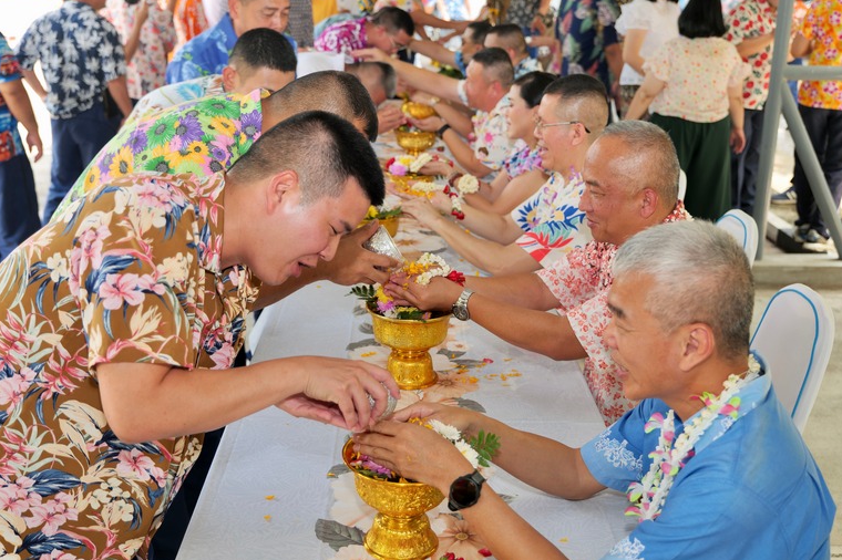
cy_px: 268
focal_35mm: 40
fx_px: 935
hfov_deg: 48.5
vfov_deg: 33.4
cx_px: 423
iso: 100
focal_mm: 38
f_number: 4
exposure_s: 1/40
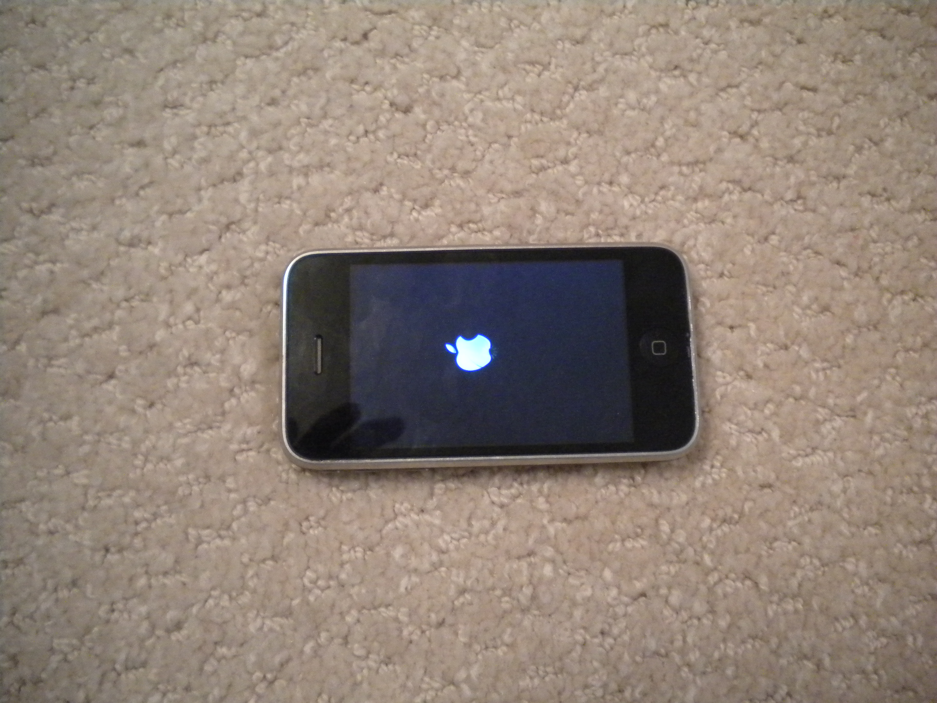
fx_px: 947
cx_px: 468
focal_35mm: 35
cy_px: 352
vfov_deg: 40.7
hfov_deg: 52.6
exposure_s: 1/22
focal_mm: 6.3
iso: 800
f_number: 3.1
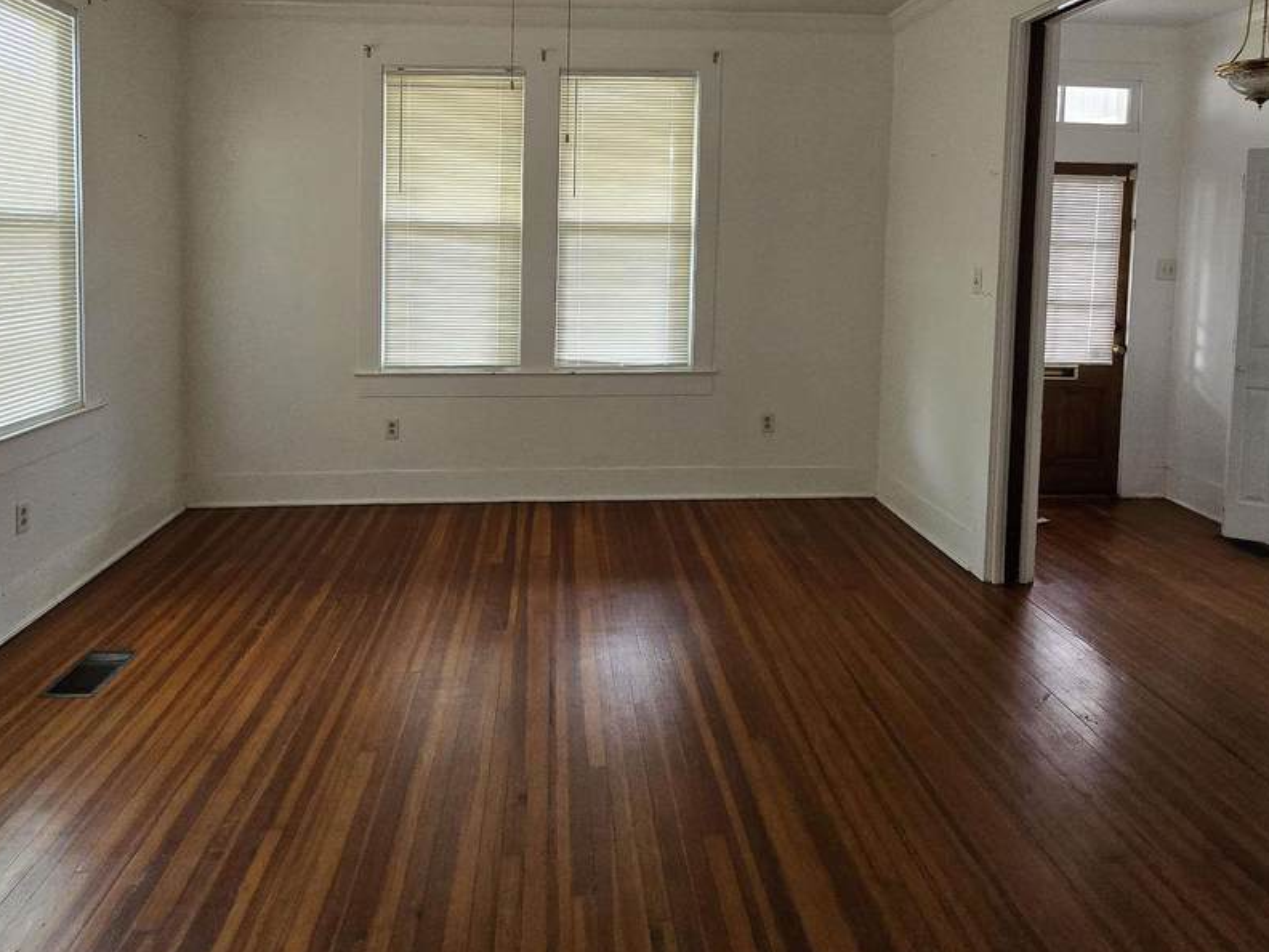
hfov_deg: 78.9
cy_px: 276
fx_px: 770
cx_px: 598
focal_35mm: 21
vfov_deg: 61.0
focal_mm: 2.2
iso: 500
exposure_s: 1/100
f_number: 2.2
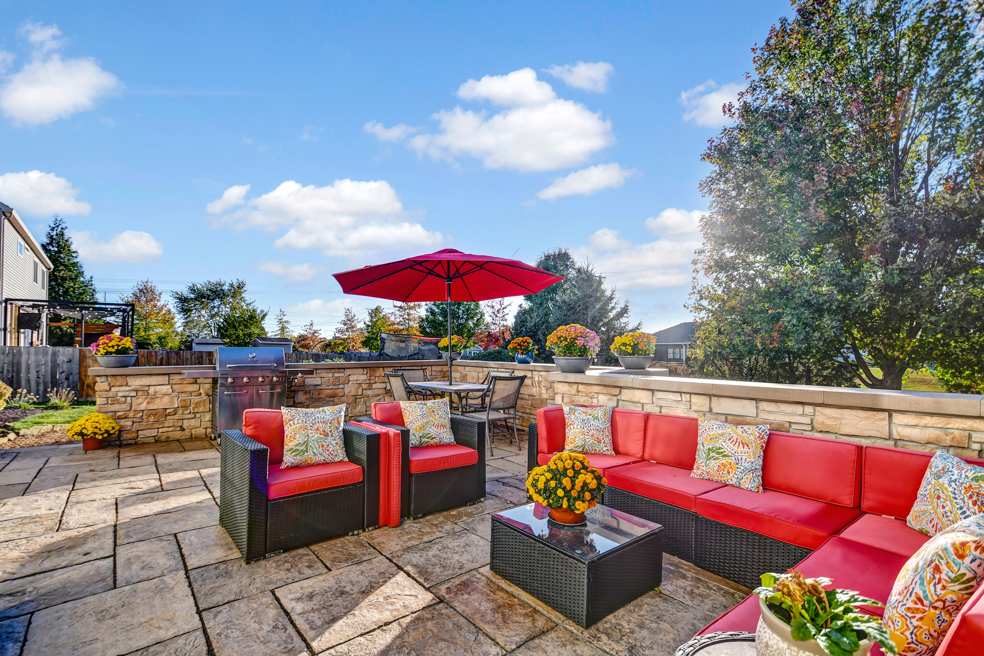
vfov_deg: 77.3
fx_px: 410
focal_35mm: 15
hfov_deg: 100.4
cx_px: 492
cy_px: 328
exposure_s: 1/4000
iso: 200
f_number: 3.5
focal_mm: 10
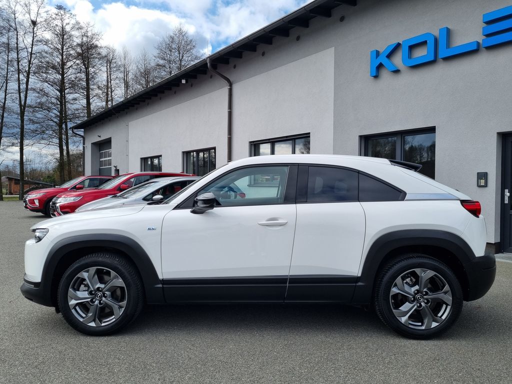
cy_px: 192
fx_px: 385
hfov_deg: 67.3
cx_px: 256
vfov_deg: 53.1
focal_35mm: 26
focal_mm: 5.4
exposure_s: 1/2176
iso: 50
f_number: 1.8
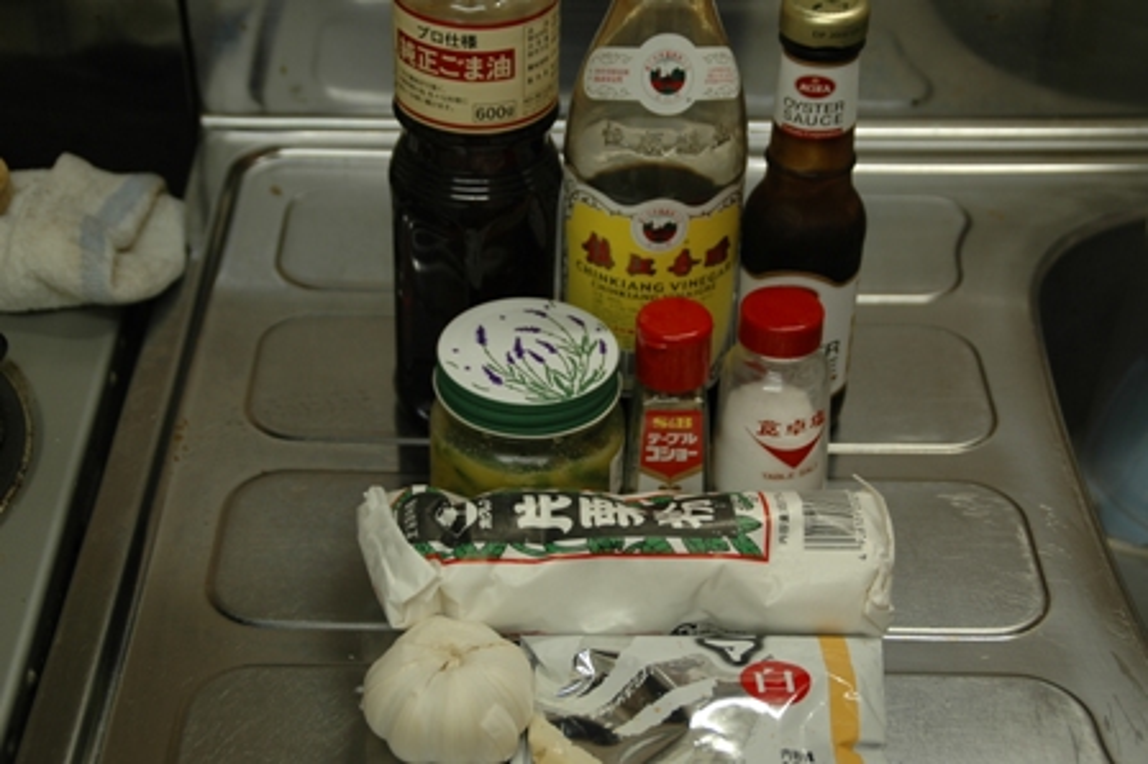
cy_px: 382
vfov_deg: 21.5
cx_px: 574
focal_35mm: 63
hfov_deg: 31.9
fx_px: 2007
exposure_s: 1/20
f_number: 4.8
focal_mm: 42
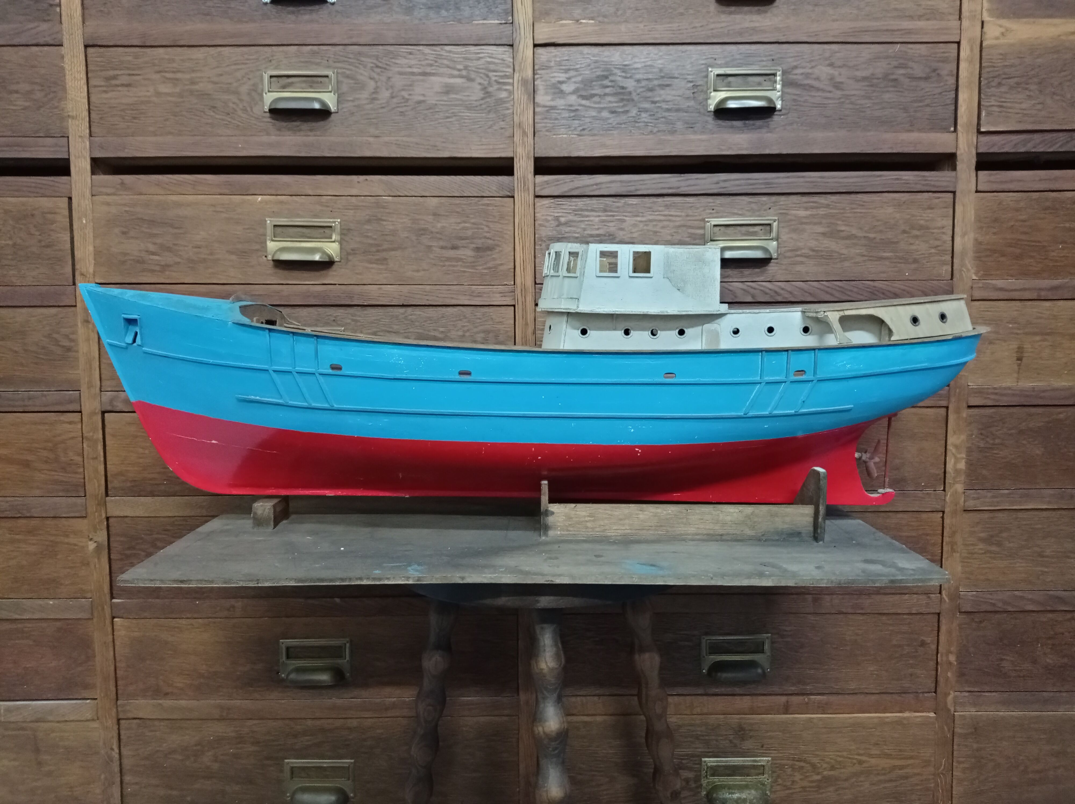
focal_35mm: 28
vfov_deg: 49.7
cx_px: 538
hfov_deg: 63.5
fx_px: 869
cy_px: 402
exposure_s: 1/25
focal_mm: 4.74
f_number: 1.79
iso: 562
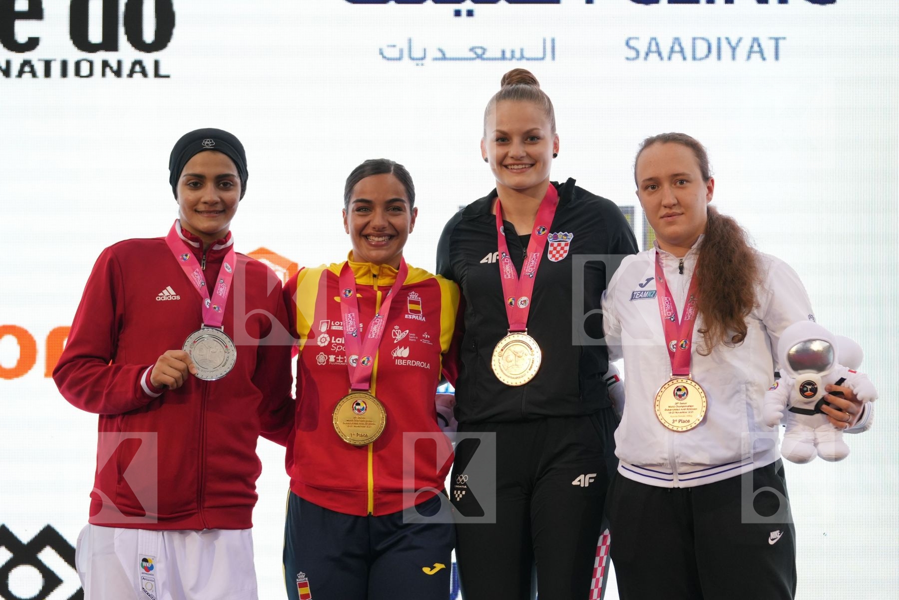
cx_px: 450
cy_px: 300
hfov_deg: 10.2
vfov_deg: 6.8
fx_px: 5044
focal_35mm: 202
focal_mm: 135
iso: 500
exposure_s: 1/250
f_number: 2.8
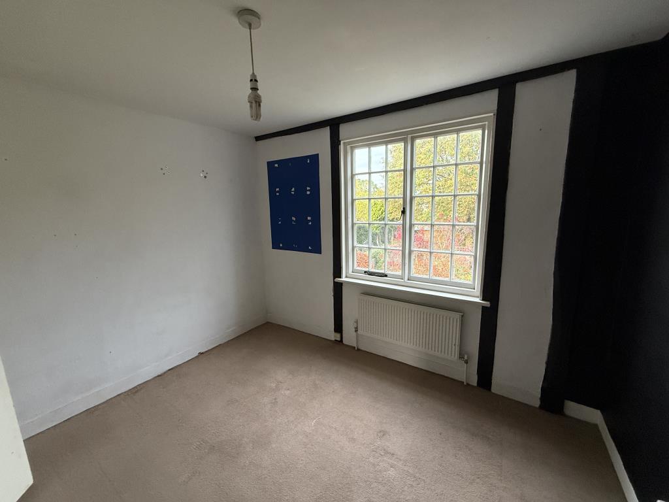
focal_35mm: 14
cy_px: 251
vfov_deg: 85.7
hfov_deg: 102.1
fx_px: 271
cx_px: 334
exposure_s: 1/99
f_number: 2.2
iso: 320
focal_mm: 2.22
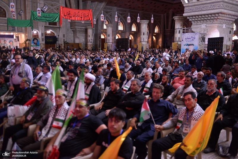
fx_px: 231
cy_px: 80
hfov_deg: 54.4
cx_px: 119
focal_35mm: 35
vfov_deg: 37.8
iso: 3200
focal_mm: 35
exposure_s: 1/80
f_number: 2.8
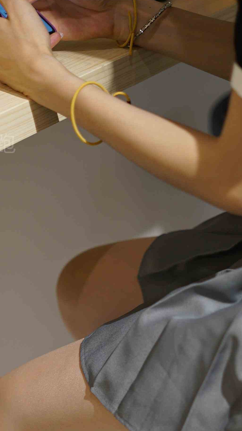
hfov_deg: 9.9
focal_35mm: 122
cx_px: 70
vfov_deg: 17.2
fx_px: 1392
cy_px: 431
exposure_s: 1/125
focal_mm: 50
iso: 200
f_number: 1.8
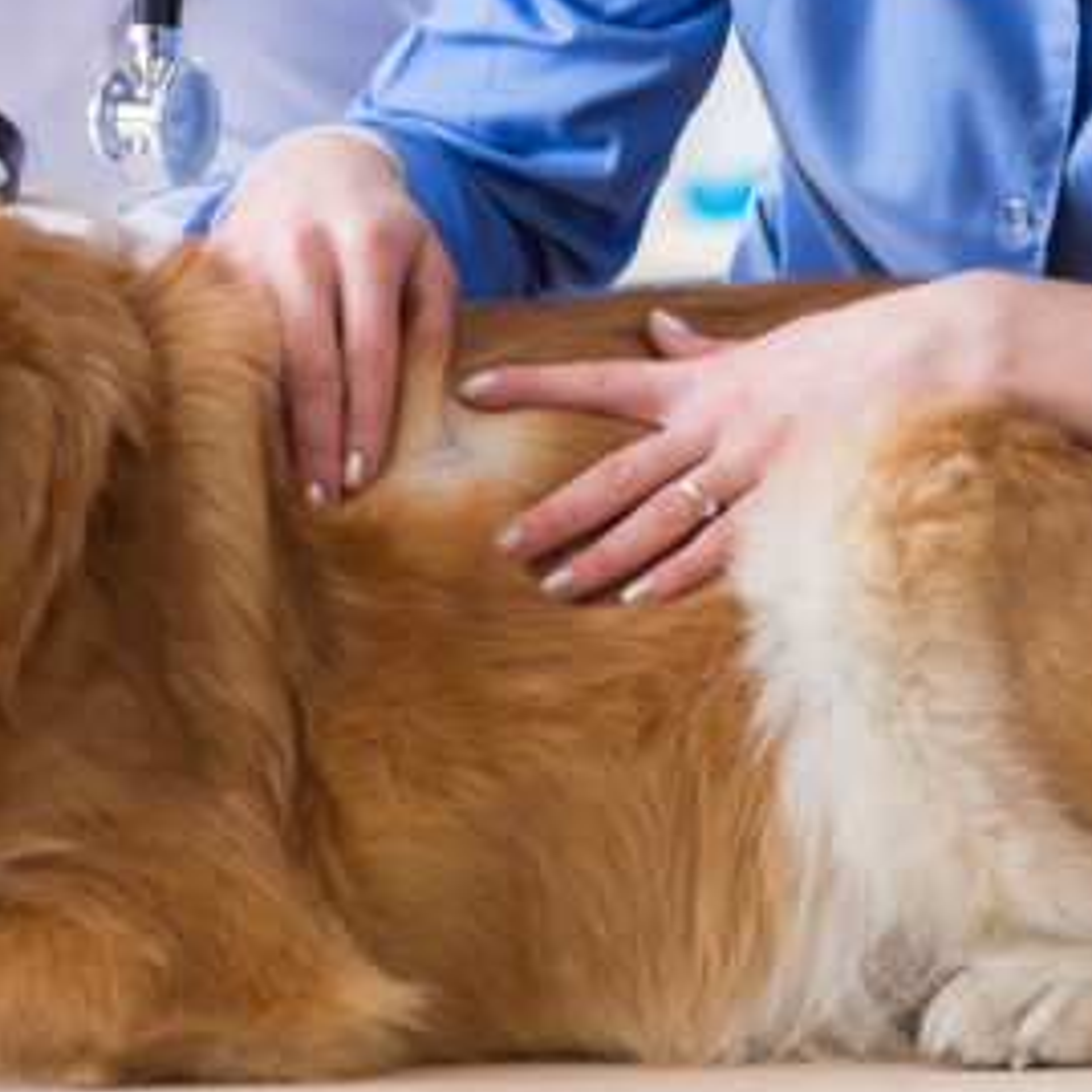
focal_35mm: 340
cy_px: -81
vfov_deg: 5.1
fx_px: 12135
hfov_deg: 5.2
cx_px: 507
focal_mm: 105
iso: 160
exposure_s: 1/100
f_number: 5
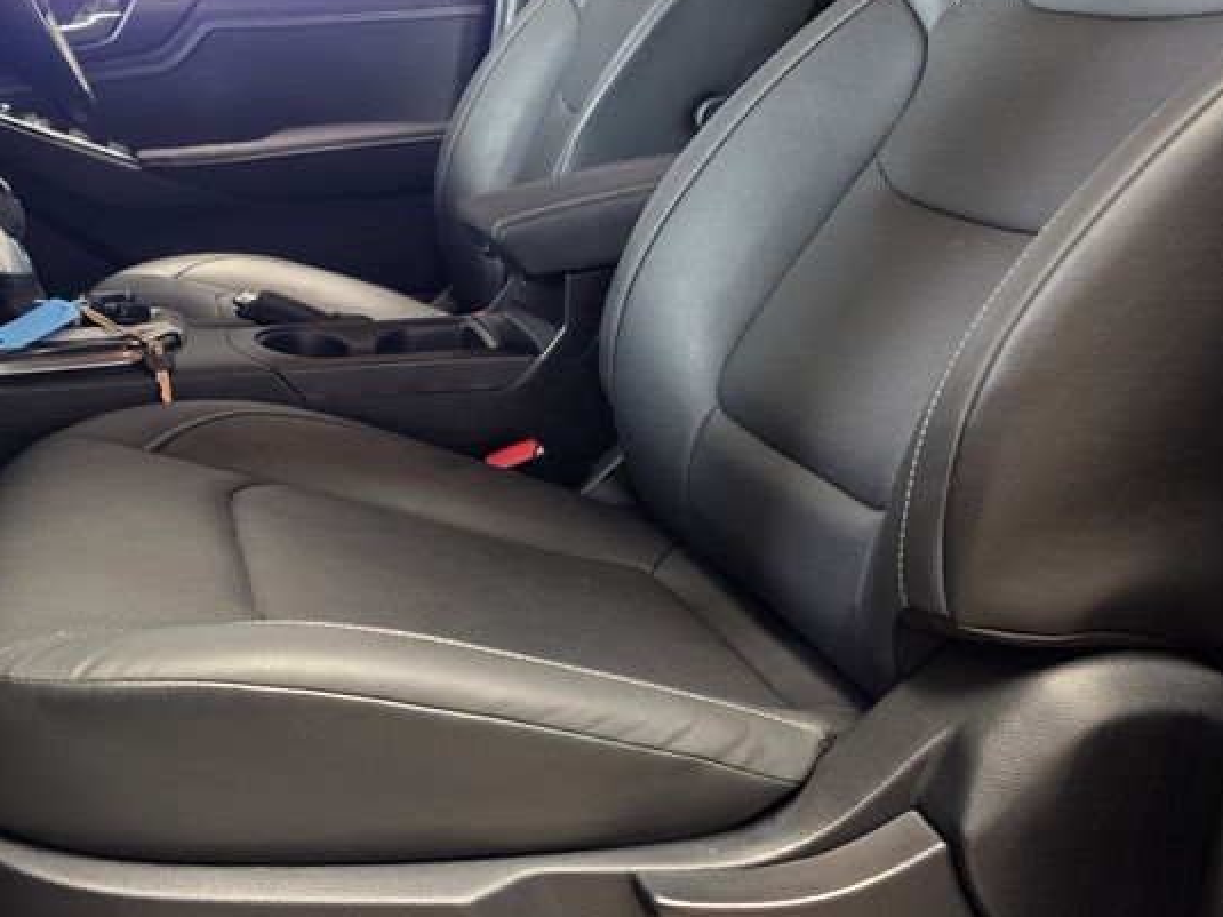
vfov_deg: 32.6
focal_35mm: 44
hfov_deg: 41.5
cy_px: 318
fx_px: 1554
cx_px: 288
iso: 250
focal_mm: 6.25
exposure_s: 1/100
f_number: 1.7
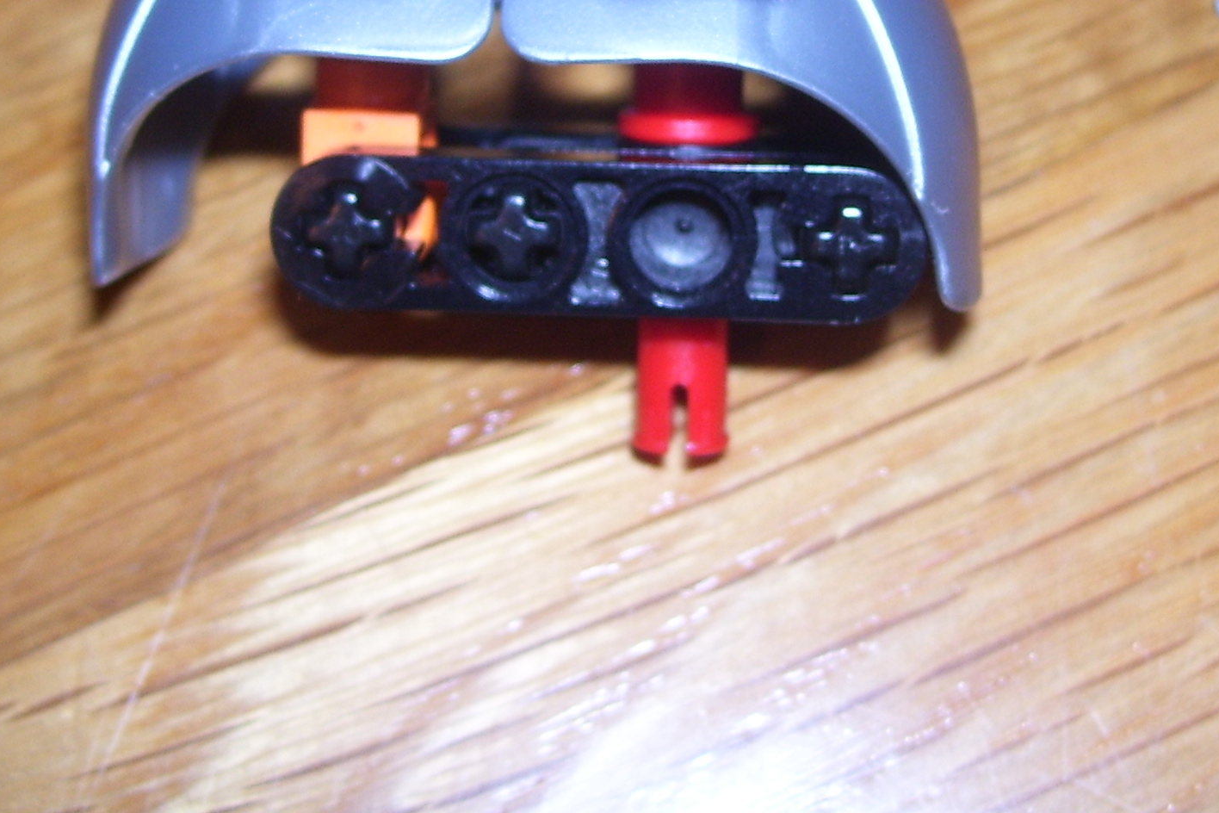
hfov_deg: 28.8
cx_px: 693
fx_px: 2370
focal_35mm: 70
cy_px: 136
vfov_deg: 19.2
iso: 80
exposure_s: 1/60
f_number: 2.7
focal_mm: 6
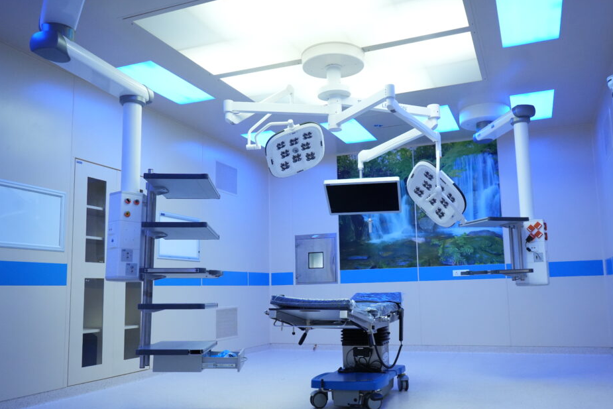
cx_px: 325
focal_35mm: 31
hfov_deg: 60.2
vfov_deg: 42.3
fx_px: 528
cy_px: 224
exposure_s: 1/250
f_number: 5.6
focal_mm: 28
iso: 5000
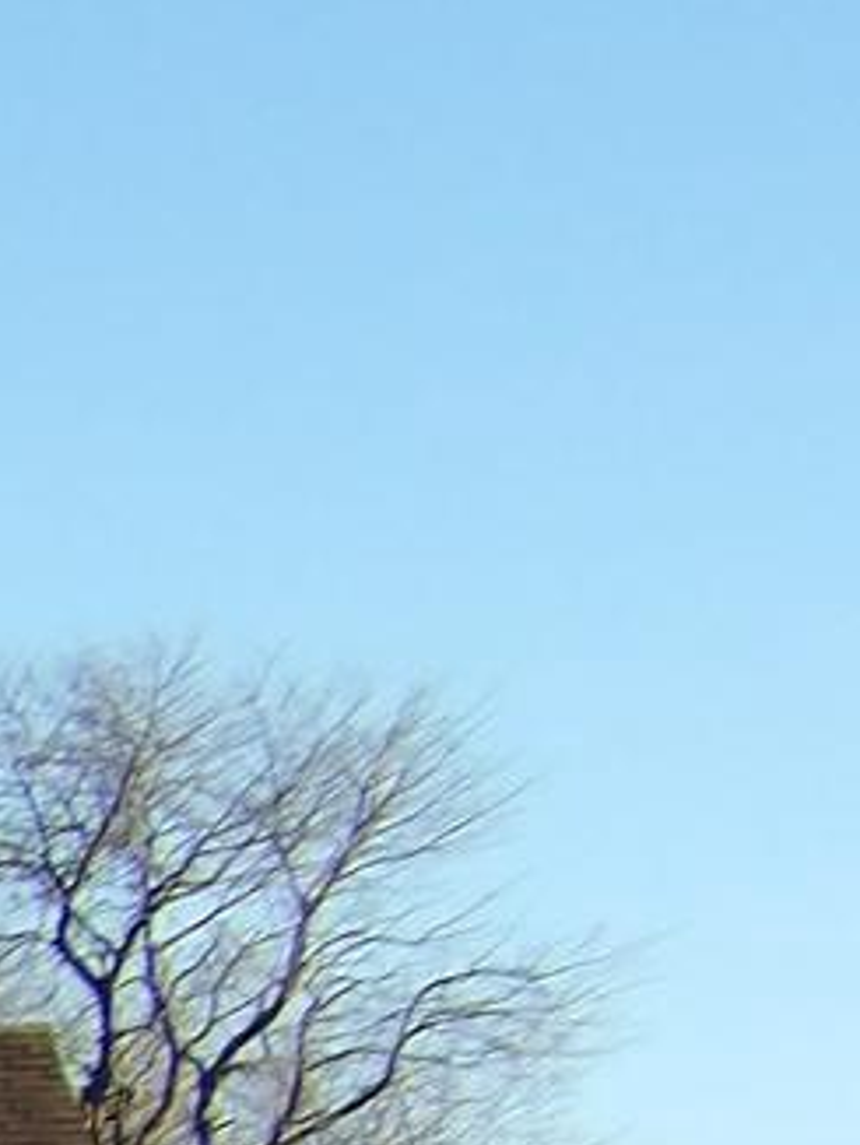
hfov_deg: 5.3
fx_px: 8105
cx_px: -2562
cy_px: 2121
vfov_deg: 7.8
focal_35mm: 245
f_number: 3.2
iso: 100
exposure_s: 1/420
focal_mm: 7
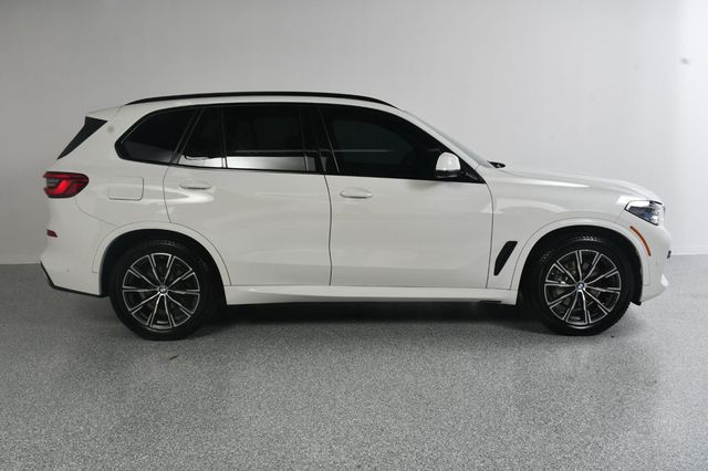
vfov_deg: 39.9
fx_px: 649
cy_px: 236
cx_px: 354
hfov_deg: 57.2
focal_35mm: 33
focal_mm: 22
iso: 100
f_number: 13
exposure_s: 1/160
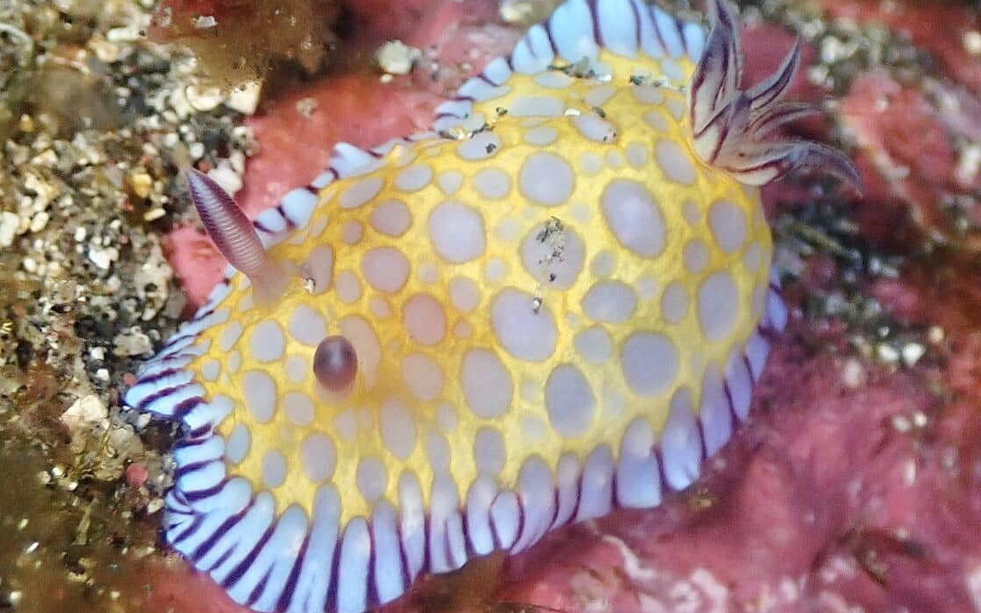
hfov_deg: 21.9
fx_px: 2540
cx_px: 461
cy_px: 298
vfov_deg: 13.8
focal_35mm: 95
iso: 400
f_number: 11
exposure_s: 1/60
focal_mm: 11.88
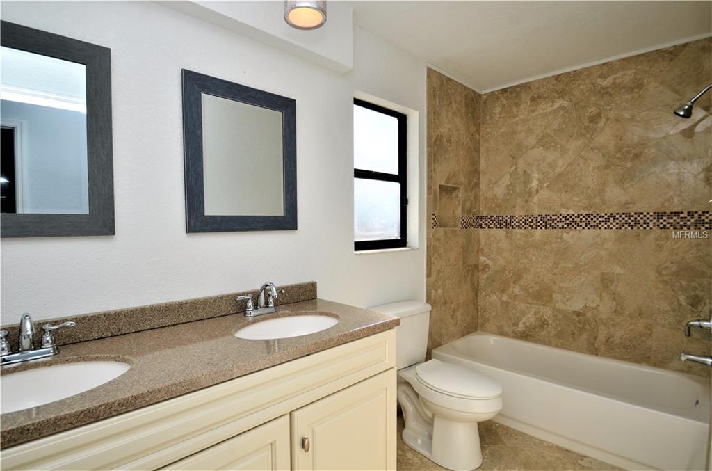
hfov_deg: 90.2
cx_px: 356
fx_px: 355
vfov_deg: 67.1
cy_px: 236
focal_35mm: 18
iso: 100
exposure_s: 1/200
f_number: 6.3
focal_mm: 12
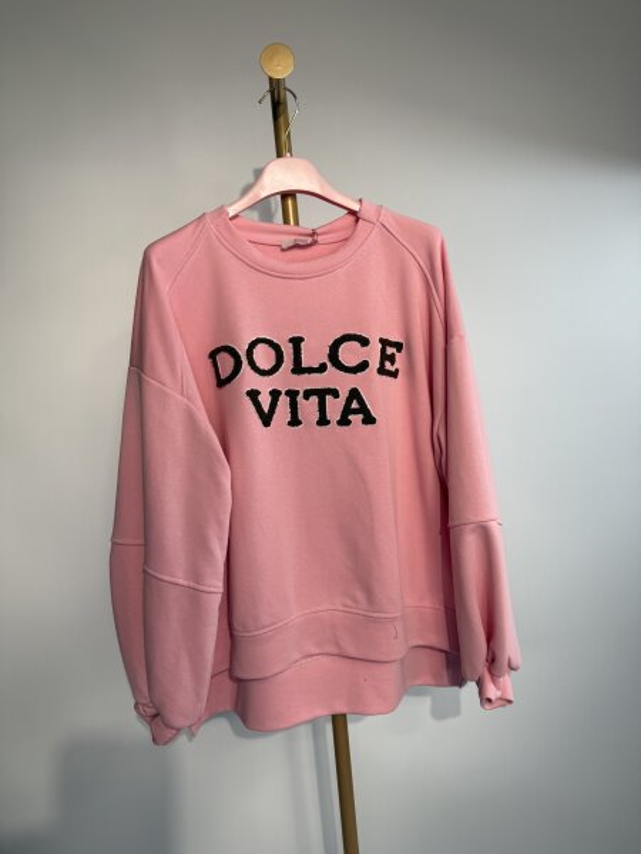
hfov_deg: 56.8
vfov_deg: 71.6
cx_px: 320
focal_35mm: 24
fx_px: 593
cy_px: 427
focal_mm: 6.76
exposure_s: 1/805
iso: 80
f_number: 1.78
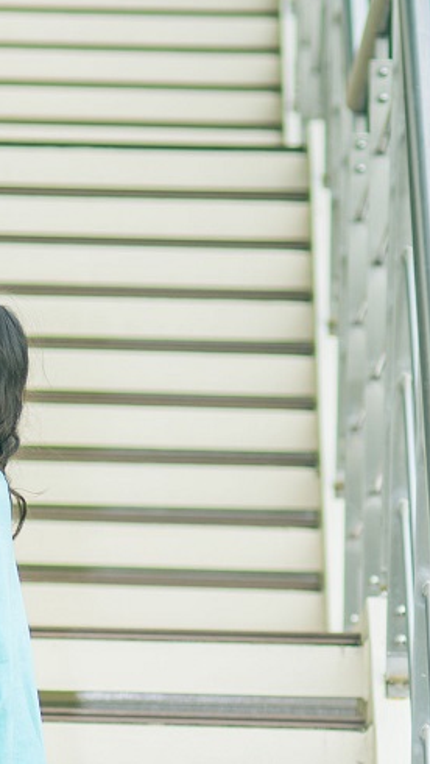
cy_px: 777
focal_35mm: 309
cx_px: -46
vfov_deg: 7.0
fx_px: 6257
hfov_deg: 3.9
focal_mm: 85
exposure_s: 1/160
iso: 100
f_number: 2.8
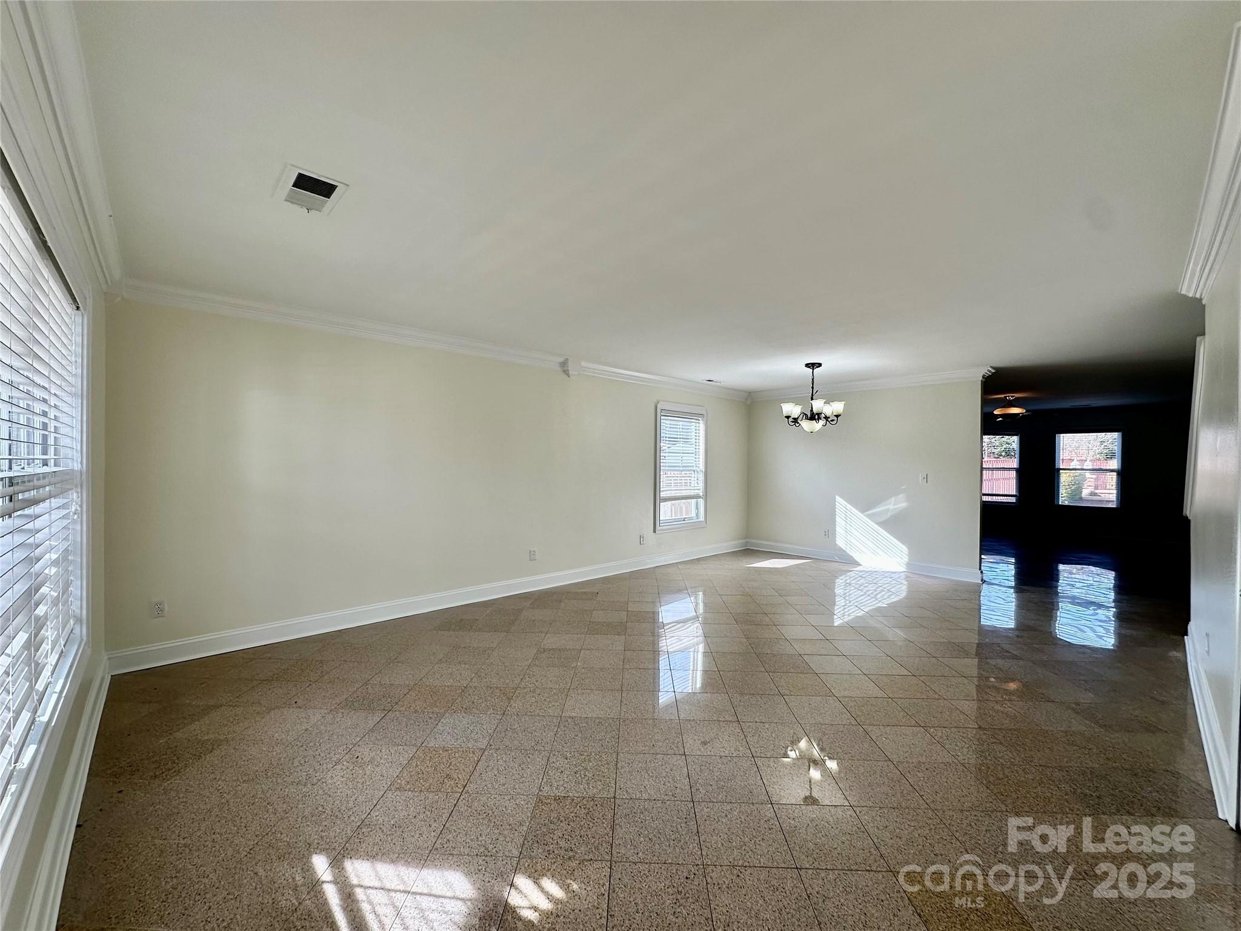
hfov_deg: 102.1
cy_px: 466
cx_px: 620
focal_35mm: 14
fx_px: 502
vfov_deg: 85.7
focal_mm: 2.22
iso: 40
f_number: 2.2
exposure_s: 1/197
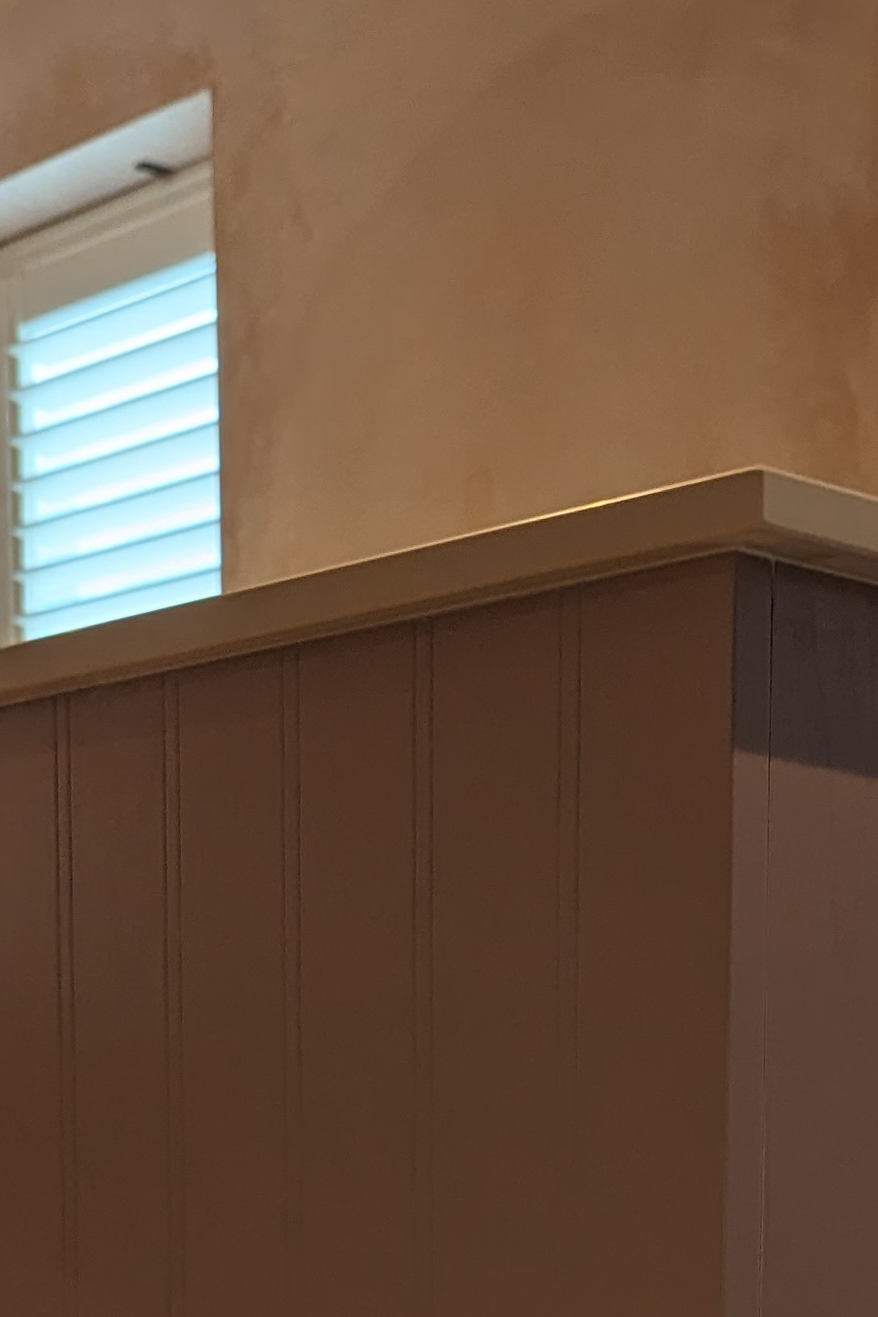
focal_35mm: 75
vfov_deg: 24.8
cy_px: 1509
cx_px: 709
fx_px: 2743
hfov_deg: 18.0
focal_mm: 6.81
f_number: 1.85
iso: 299
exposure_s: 1/229
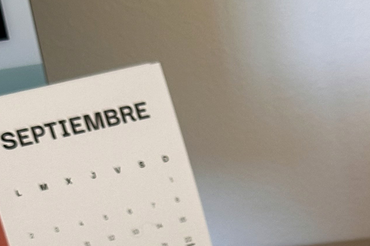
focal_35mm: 158
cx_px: 408
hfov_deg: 12.8
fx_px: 1624
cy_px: 521
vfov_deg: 8.2
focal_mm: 6.86
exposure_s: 1/80
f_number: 1.78
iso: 80
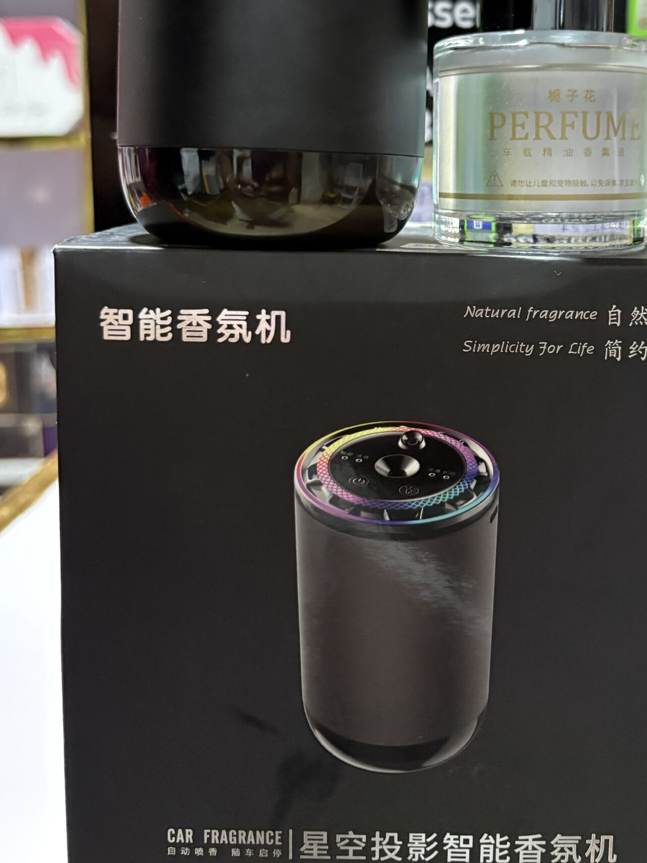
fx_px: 972
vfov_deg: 46.6
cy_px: 247
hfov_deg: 36.4
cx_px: 436
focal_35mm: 39
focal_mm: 5.96
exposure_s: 1/25
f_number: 1.6
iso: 640
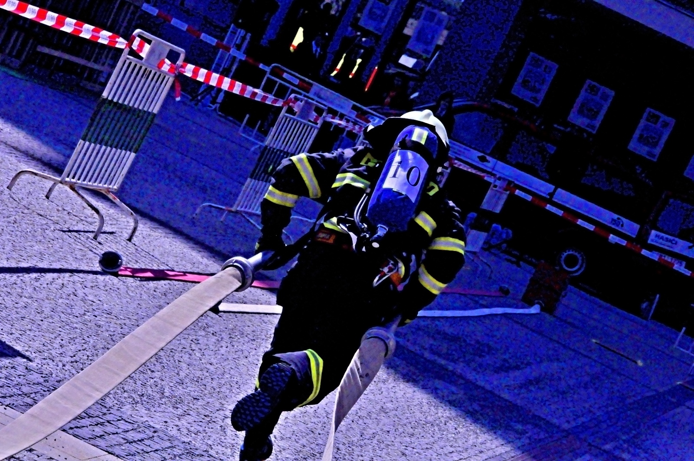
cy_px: 230
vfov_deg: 8.2
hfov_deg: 12.2
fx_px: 3235
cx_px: 347
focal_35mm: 168
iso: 1600
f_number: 20
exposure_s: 1/4000
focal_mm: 112
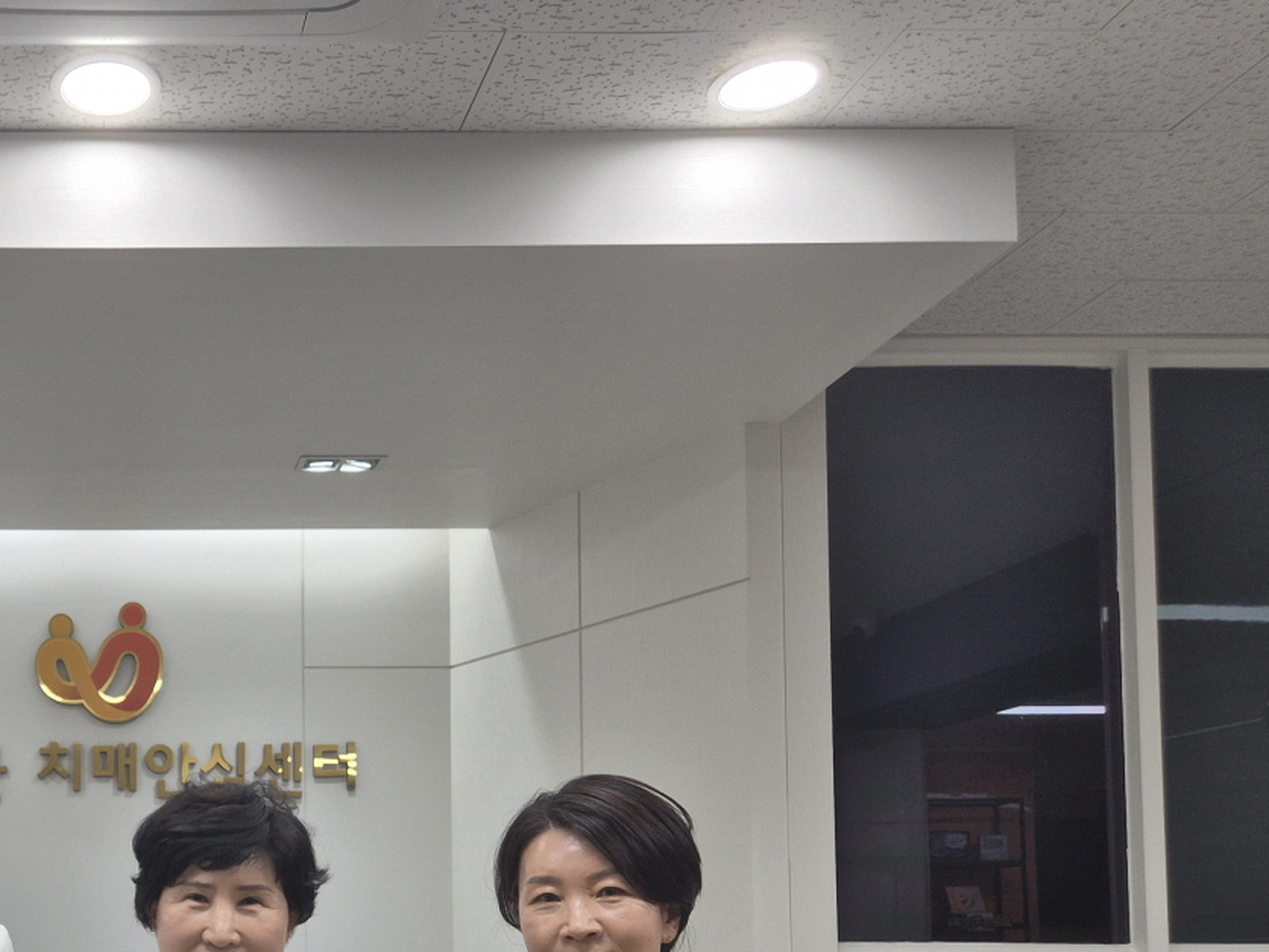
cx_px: 87
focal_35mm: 44
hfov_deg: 39.3
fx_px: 1613
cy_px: 881
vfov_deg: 31.2
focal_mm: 5.4
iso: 40
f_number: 1.8
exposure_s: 1/120
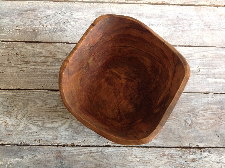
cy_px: 84
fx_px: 227
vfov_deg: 40.6
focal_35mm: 35
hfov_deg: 52.7
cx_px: 112
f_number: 2.4
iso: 50
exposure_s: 1/15
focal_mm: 4.28
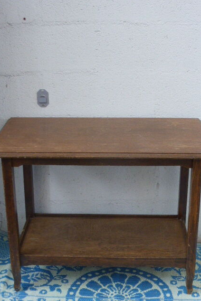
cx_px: 101
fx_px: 536
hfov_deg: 21.3
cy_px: 151
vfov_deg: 31.4
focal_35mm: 64
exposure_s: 1/13
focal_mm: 10.3
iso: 400
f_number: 4.7
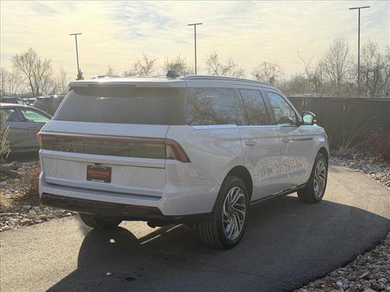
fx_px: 541
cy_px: 146
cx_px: 195
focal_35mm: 48
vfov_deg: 30.3
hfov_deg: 39.7
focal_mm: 6.76
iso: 100
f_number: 1.78
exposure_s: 1/1642
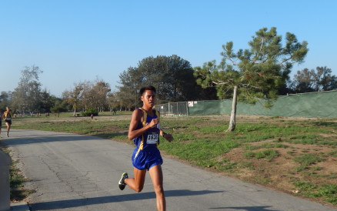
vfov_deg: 29.8
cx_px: 146
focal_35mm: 43
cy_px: 127
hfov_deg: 46.1
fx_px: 395
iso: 125
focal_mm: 6.1
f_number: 3.3
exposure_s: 1/1000
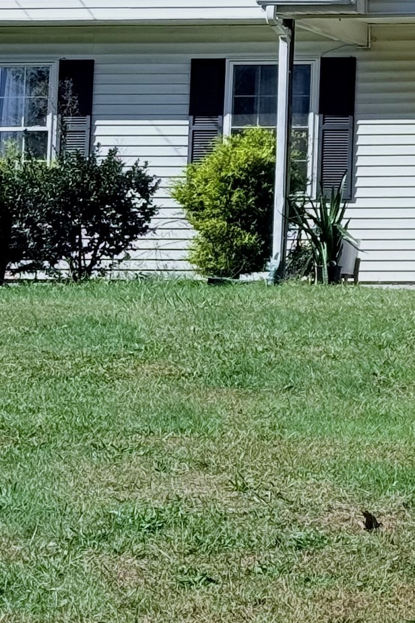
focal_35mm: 166
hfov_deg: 8.1
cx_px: 627
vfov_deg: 12.2
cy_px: -32
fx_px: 2870
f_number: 1.78
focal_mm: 6.76
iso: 64
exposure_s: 1/3704
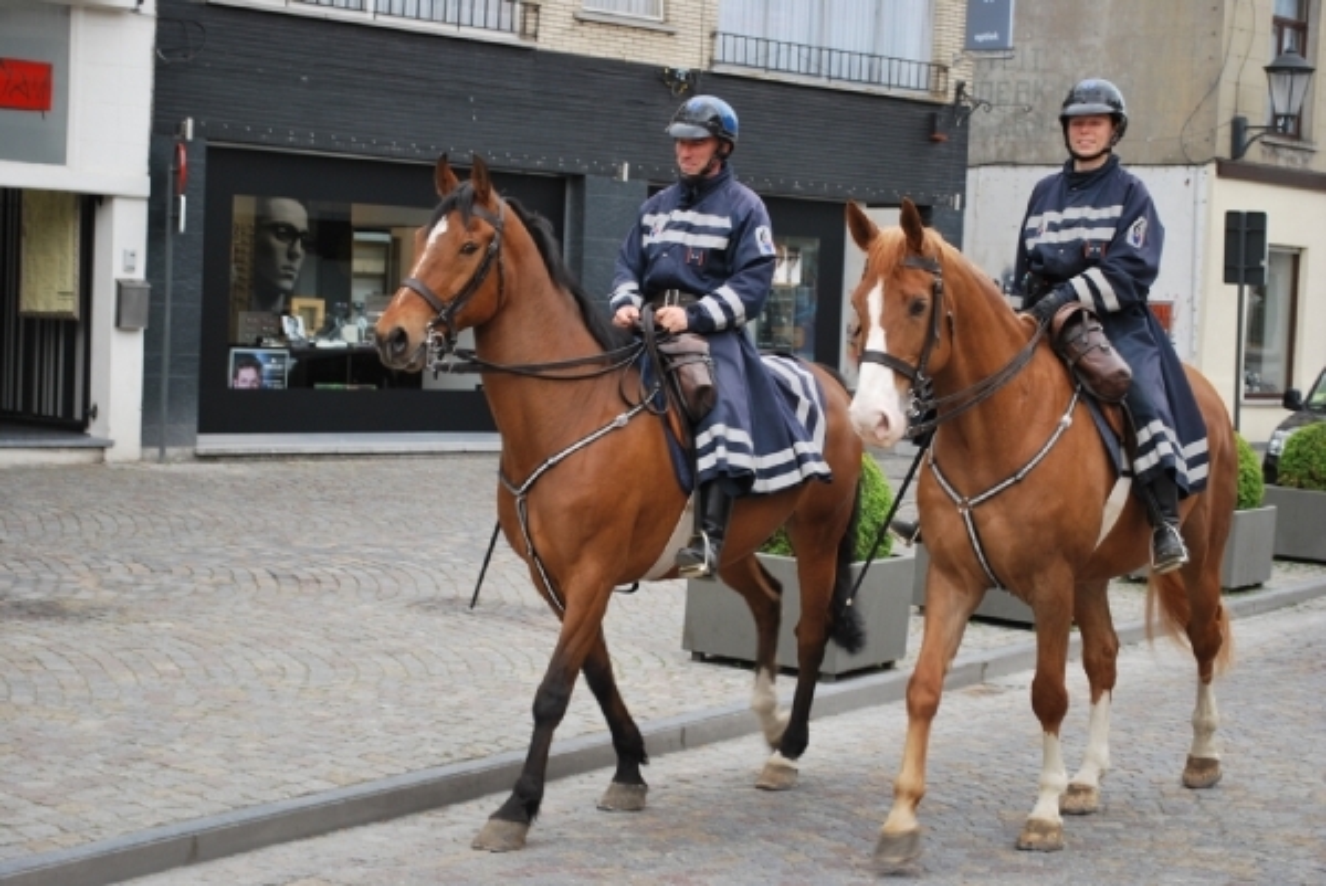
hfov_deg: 28.1
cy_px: 443
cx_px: 663
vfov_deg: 19.0
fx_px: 2654
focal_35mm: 72
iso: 200
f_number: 5.6
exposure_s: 1/80
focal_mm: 48
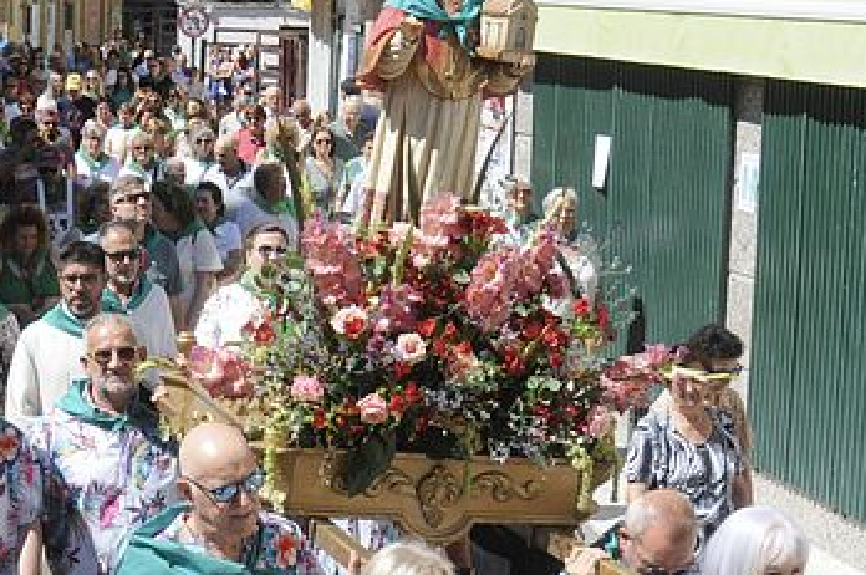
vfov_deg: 15.5
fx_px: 2114
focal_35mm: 88
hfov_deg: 23.0
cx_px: 249
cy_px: 275
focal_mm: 24
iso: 200
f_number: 10
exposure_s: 1/200
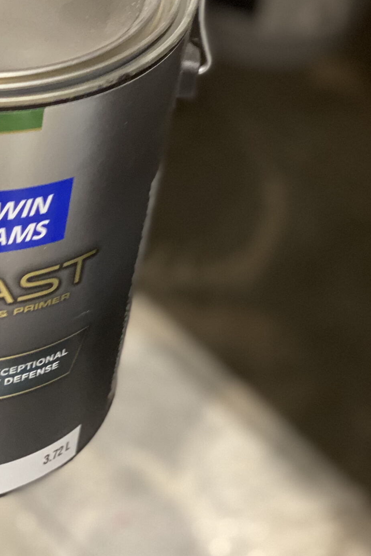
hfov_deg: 13.5
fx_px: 1546
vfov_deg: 20.4
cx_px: -10
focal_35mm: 100
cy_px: 193
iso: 200
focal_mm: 6
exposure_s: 1/40
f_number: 2
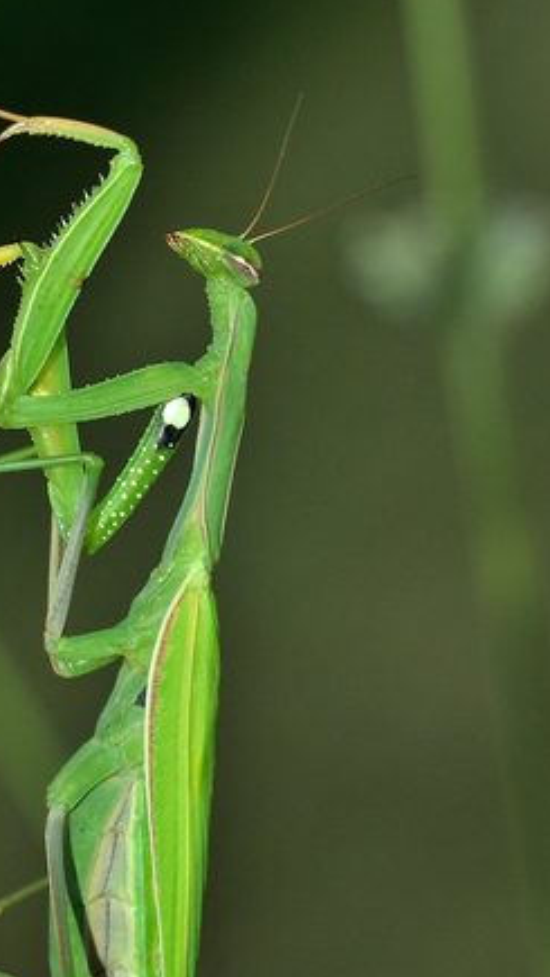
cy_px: 665
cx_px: 112
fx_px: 5051
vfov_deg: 11.0
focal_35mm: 195
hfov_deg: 6.2
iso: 400
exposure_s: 1/200
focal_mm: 90
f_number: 8
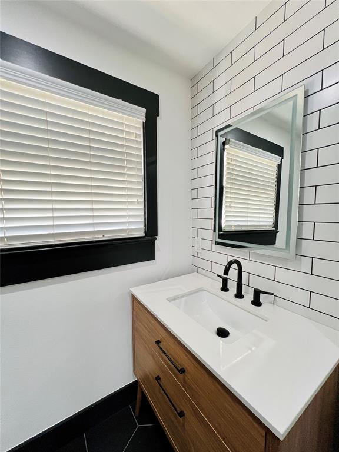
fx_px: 170
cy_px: 226
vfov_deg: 106.2
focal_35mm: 13
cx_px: 170
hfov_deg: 89.9
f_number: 1.8
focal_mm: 1.57
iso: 250
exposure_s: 1/60
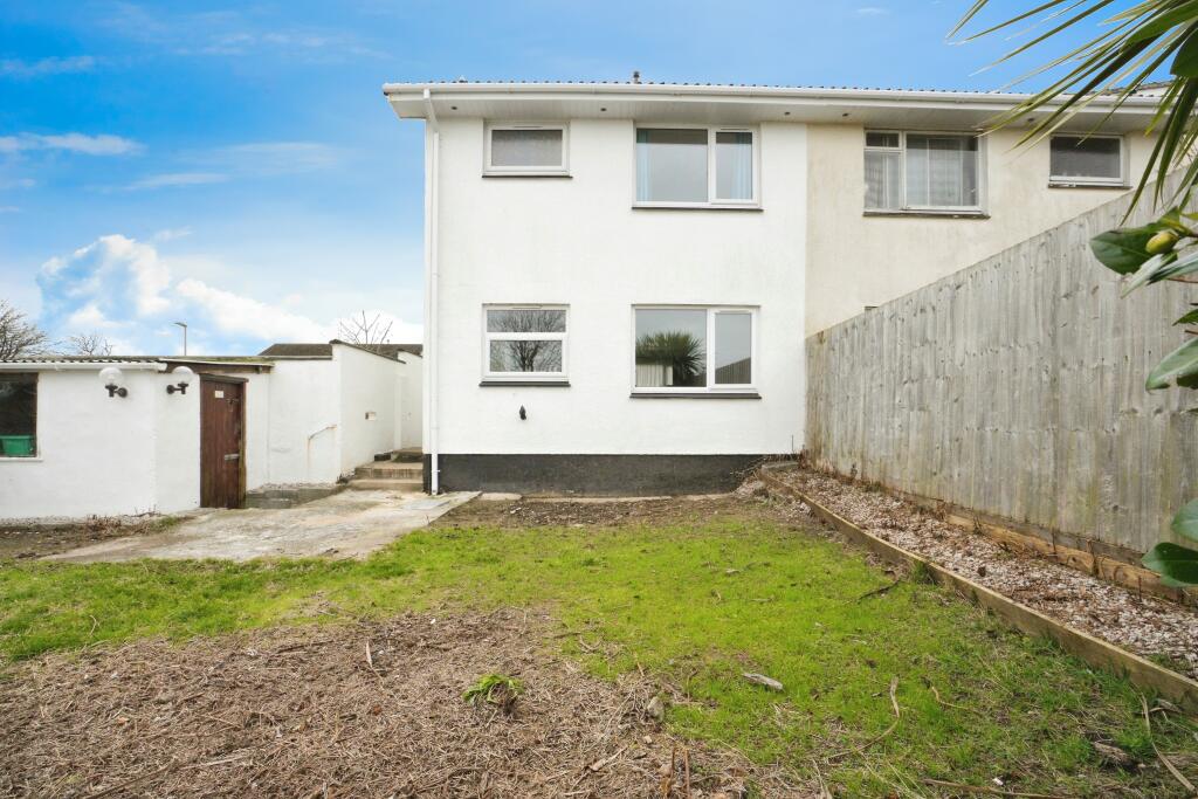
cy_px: 400
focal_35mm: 16
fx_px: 532
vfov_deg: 73.8
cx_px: 599
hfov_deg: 96.7
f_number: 9
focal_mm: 16
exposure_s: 1/1000
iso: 2500
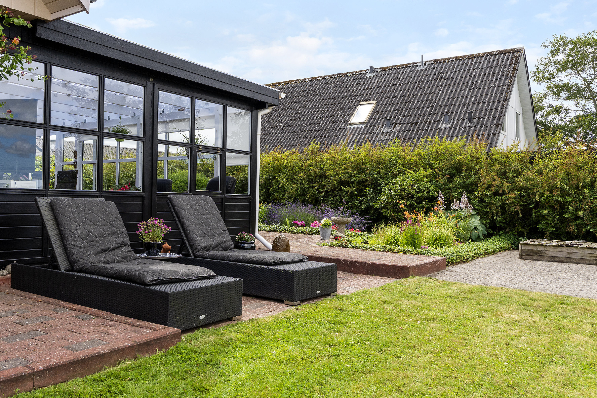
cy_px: 199
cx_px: 298
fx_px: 497
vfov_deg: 43.6
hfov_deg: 61.9
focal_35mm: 30
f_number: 8
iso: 200
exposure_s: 1/250
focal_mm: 20
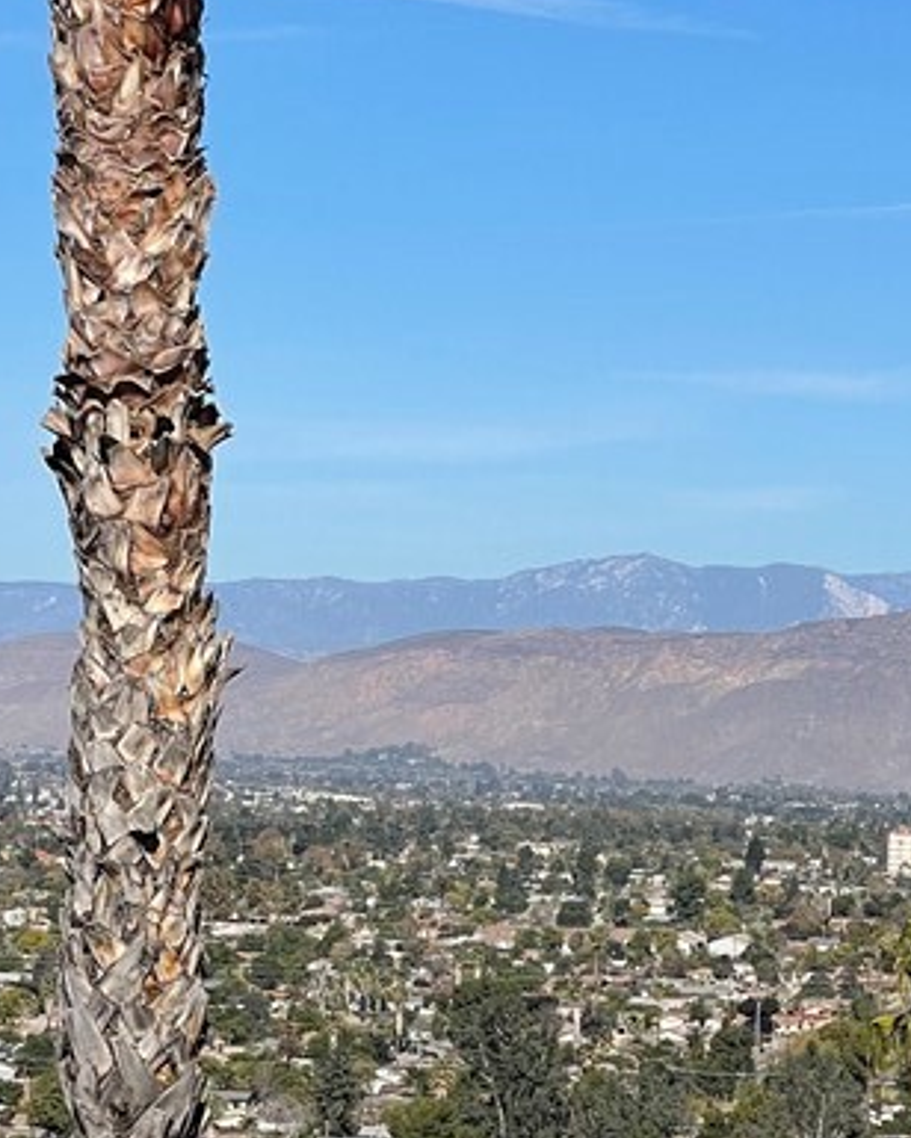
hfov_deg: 9.2
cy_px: 1141
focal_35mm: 166
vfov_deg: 11.5
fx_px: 5595
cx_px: 994
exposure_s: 1/1815
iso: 20
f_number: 2.2
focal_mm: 7.5
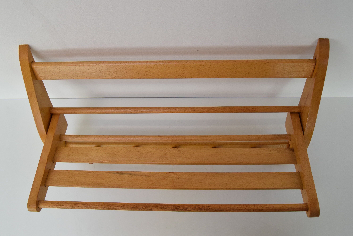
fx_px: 339
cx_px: 176
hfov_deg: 55.1
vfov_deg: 38.4
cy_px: 118
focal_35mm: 34
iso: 1600
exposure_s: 1/250
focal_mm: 23
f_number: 8
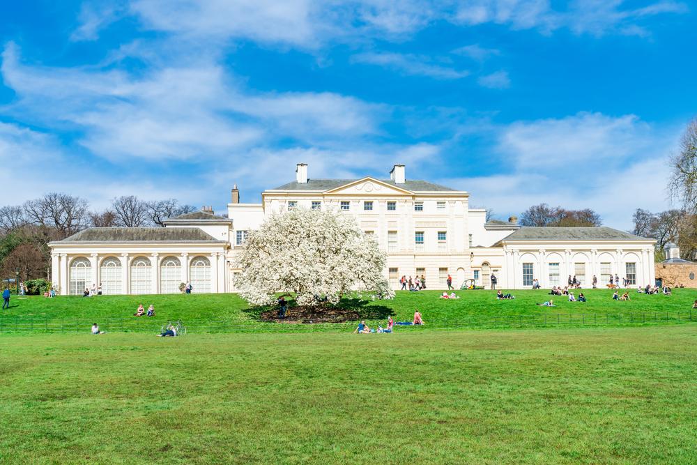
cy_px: 232
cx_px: 348
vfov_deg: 37.9
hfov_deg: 54.4
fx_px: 678
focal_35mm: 35
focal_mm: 35
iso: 100
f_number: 13
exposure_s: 1/125
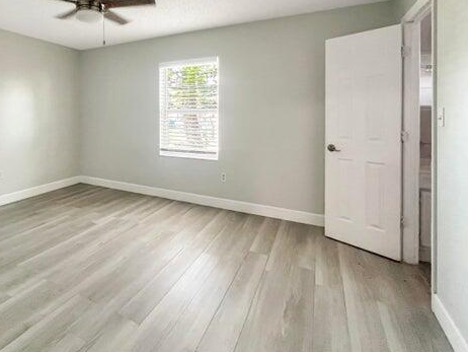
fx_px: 243
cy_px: 119
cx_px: 169
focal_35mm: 18
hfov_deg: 85.6
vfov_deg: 69.7
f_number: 1.8
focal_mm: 1.57
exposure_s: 1/60
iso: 250
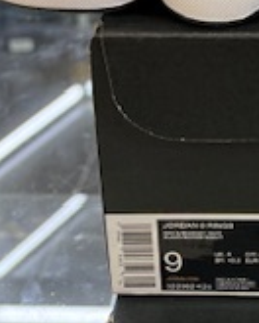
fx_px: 872
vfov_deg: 16.8
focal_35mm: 91
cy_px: -284
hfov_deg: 15.7
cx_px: 375
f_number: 1.78
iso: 160
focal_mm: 6.76
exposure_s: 1/100
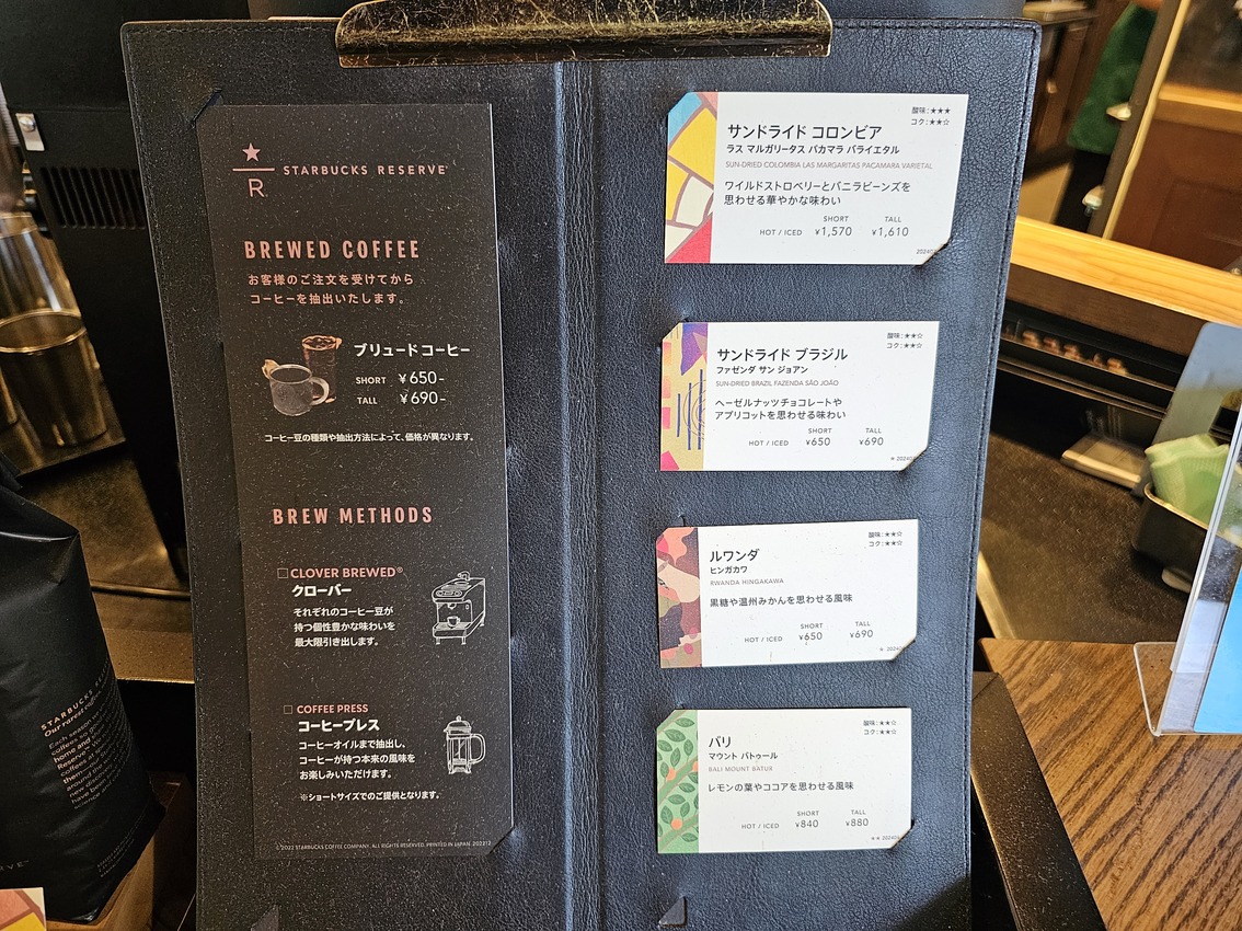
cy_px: 466
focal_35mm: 23
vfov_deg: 58.9
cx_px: 621
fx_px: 825
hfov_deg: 73.9
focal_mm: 6.3
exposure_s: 1/142
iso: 400
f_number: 1.7
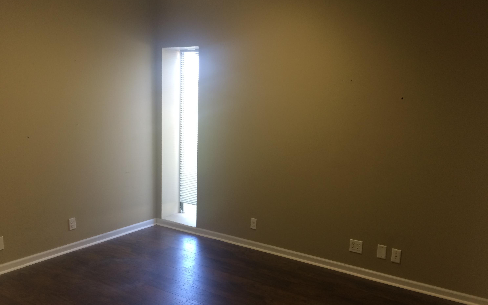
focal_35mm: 31
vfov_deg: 40.5
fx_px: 412
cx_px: 243
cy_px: 168
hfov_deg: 61.2
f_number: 2.2
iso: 64
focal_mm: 4.15
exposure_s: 1/30
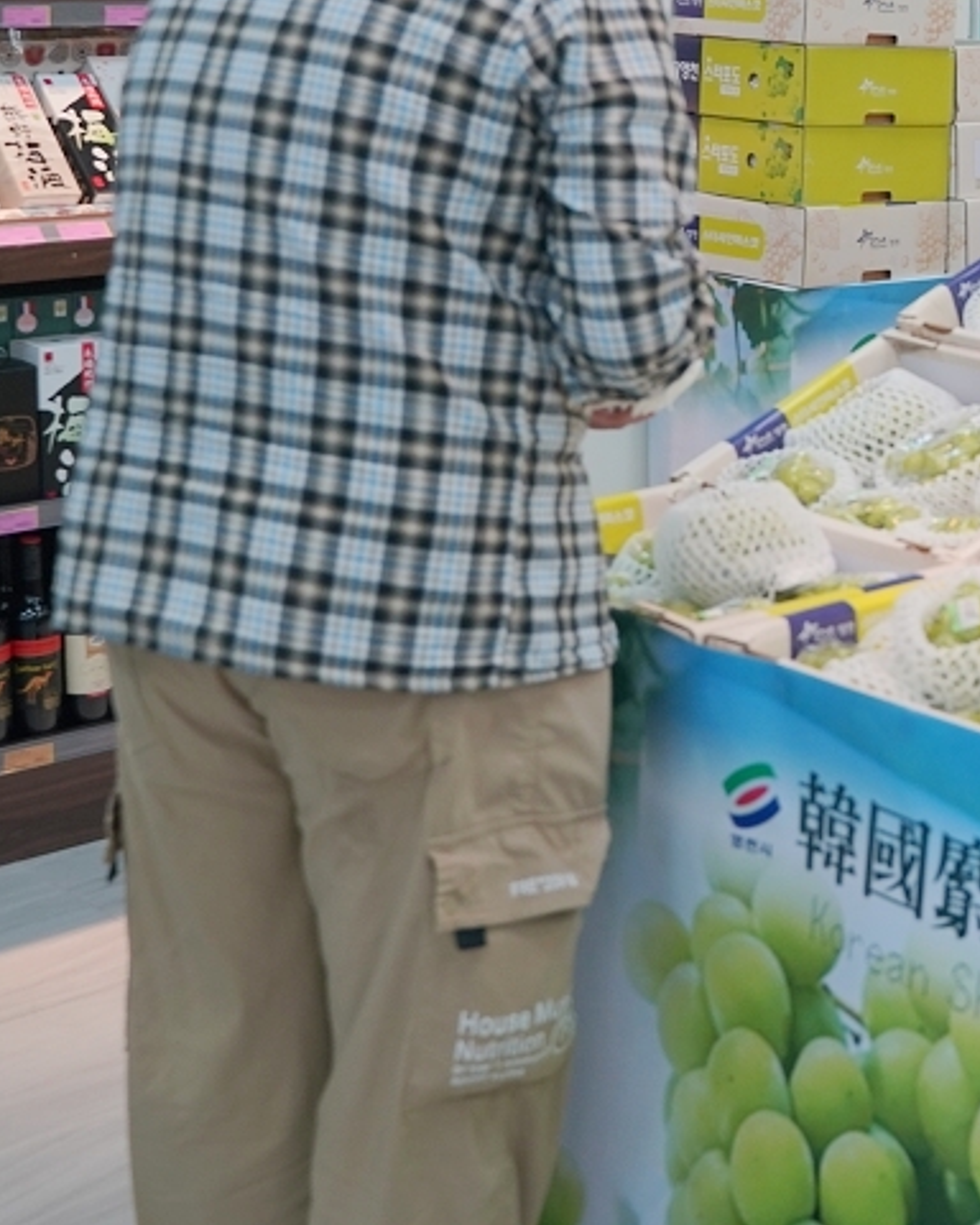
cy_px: 207
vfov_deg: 27.2
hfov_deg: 20.3
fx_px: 2465
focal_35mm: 68
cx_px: 1317
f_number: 4
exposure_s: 1/160
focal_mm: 29
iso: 640
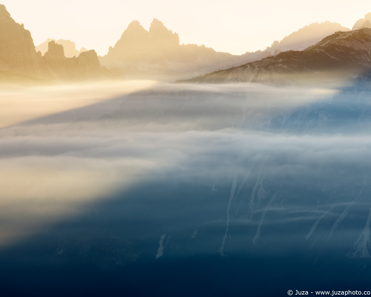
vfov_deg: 13.6
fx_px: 1247
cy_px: 148
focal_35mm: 114
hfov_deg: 16.9
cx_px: 155
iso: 100
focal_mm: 67
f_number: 9
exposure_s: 1/80
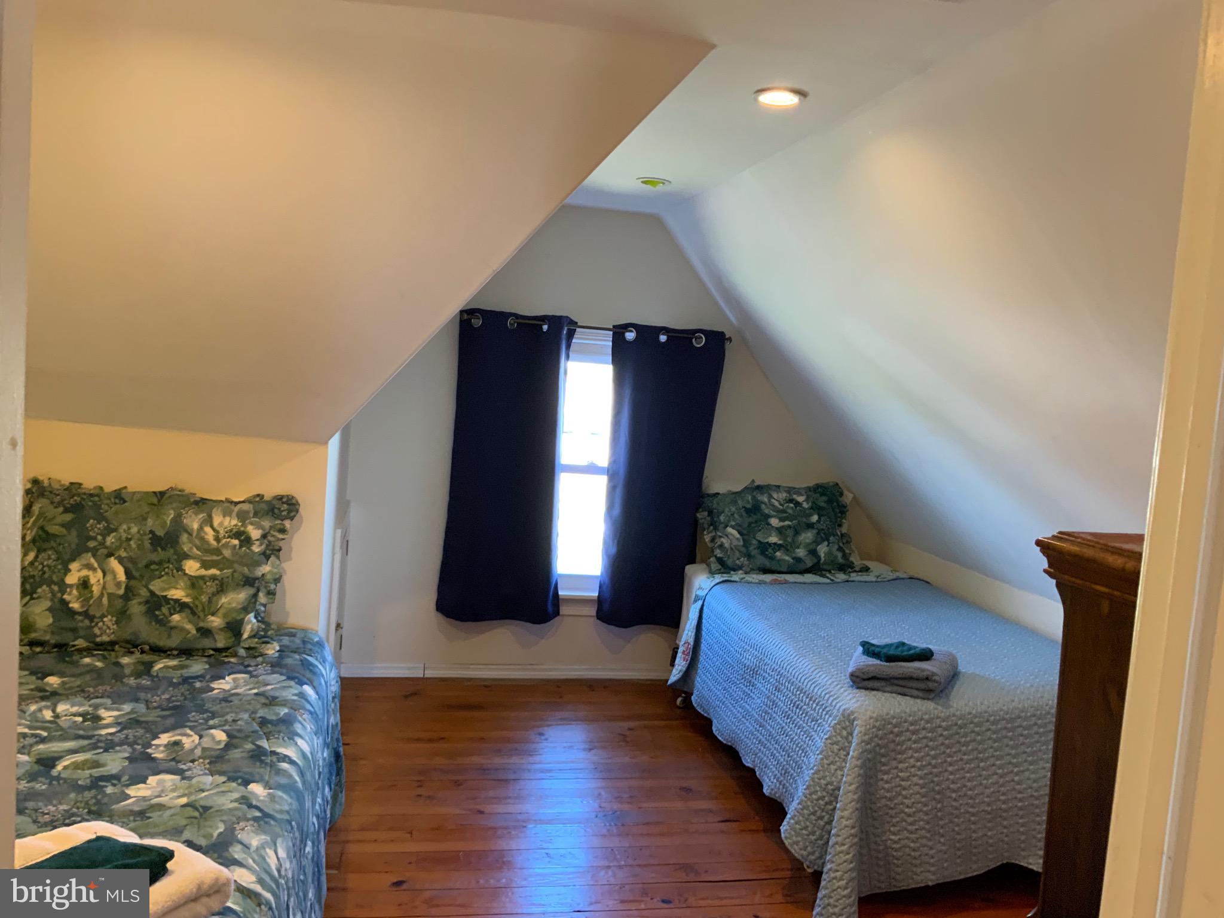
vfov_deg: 48.2
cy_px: 459
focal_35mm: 29
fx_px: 1025
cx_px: 612
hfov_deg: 61.7
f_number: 1.8
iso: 160
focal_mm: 3
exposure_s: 1/60
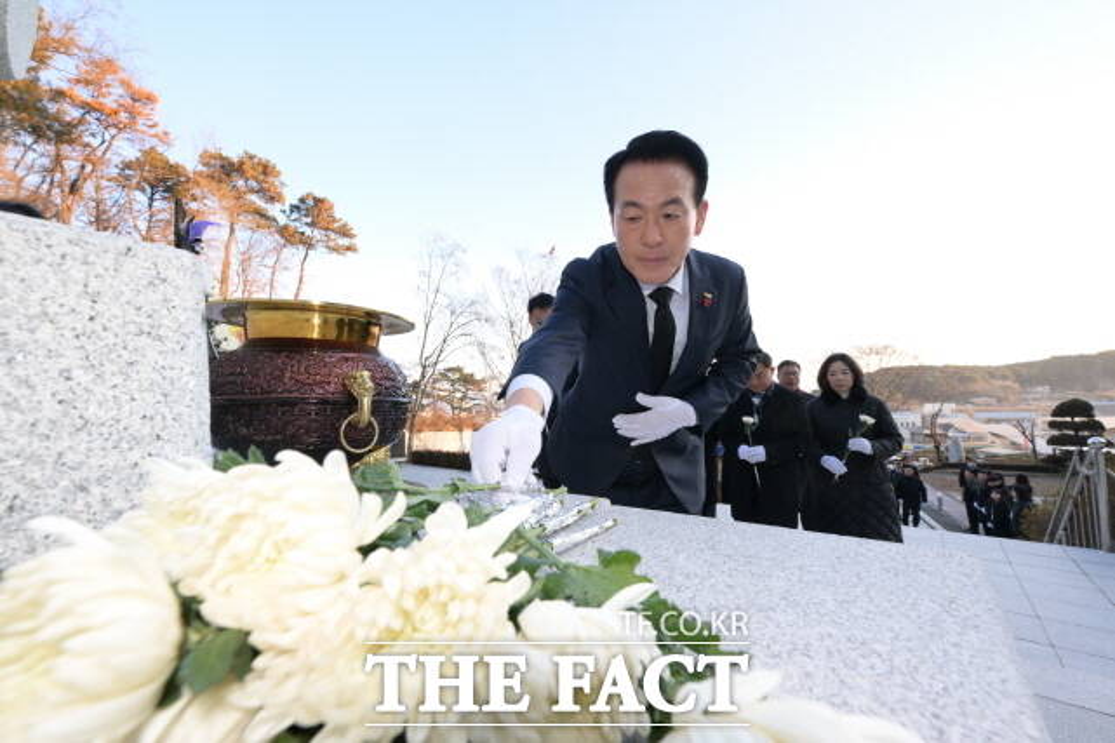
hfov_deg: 100.4
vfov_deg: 77.3
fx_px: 464
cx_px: 558
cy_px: 372
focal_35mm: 15
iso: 1250
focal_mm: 15
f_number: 9
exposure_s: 1/160
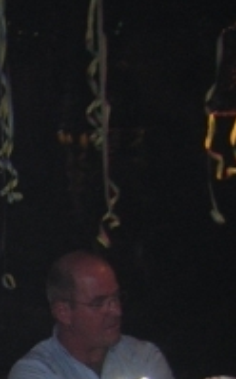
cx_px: -57
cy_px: 409
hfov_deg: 11.1
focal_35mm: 115
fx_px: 1186
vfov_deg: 17.6
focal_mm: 4.7
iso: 50
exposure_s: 1/60.1
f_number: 2.6
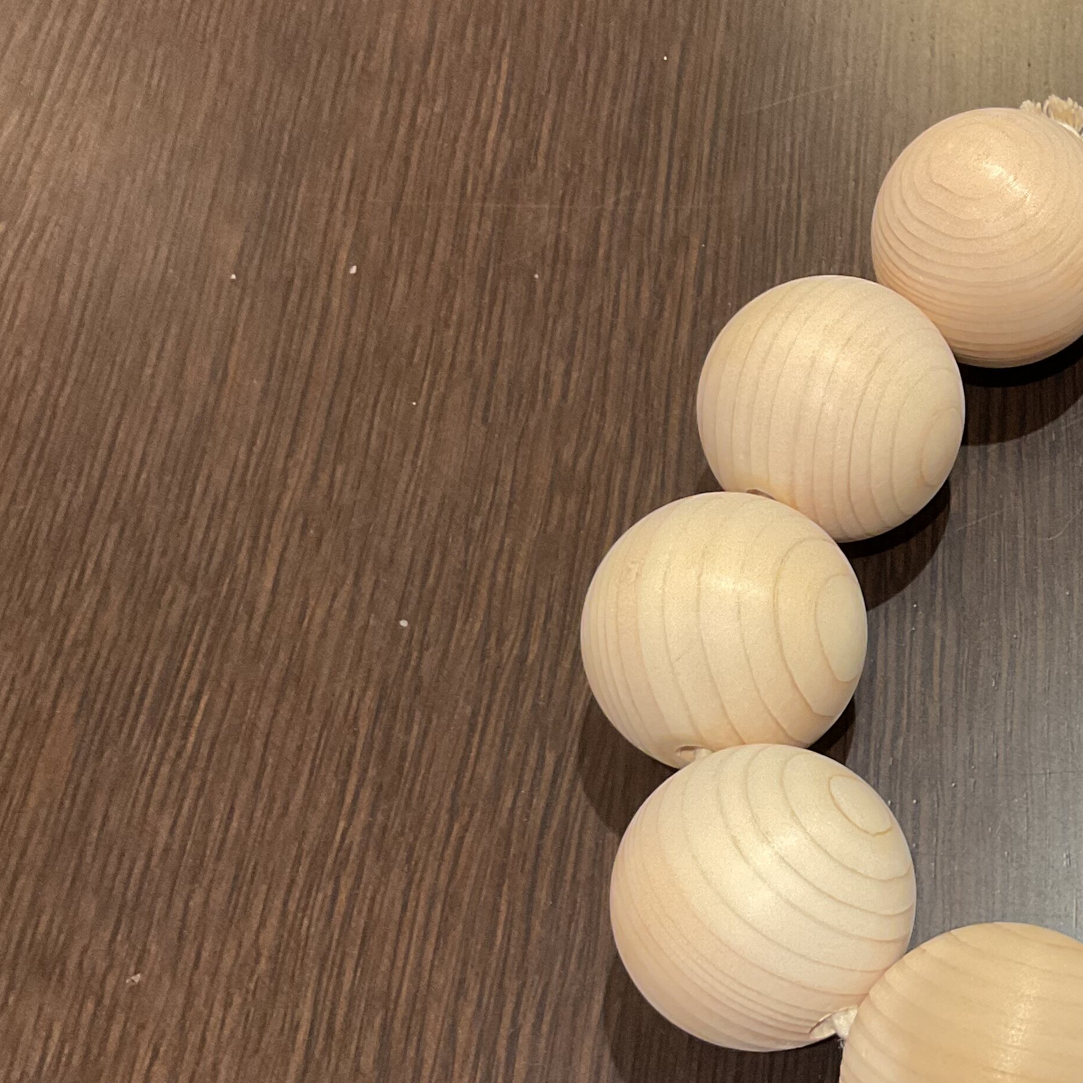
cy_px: 644
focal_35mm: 56
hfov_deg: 28.4
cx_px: 1123
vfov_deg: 30.5
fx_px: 1982
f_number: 1.8
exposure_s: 1/60
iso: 80
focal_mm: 3
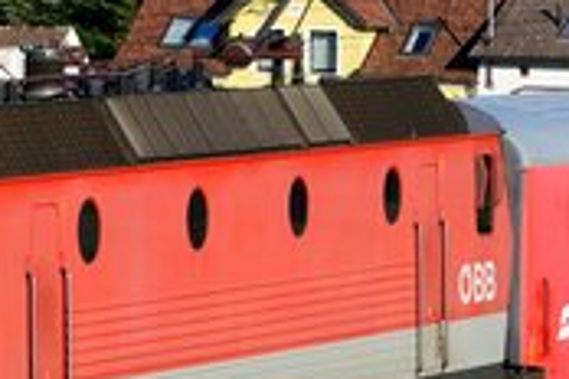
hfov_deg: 4.2
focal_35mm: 483
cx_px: 837
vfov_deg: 2.8
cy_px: 330
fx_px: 7633
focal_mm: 70
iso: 250
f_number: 5.6
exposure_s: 1/1600
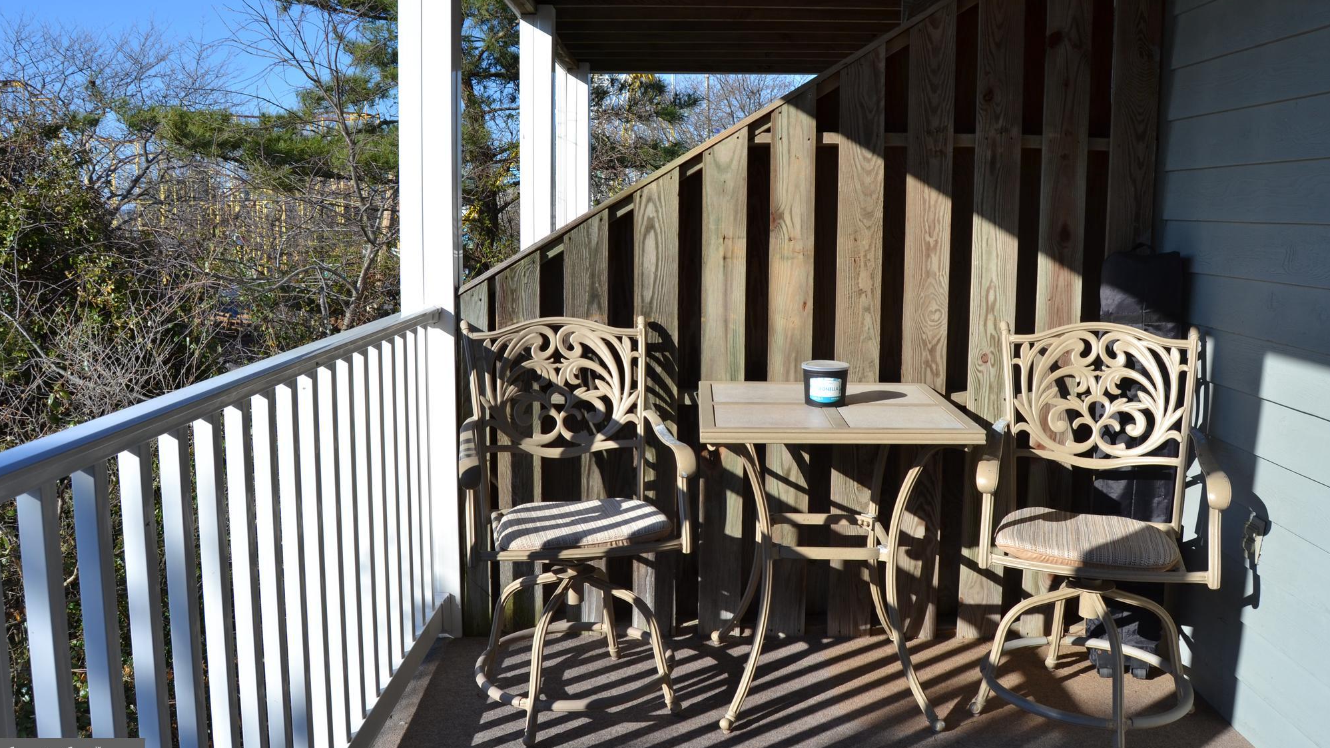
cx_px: 679
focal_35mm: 29
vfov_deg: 40.1
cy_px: 332
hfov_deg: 66.1
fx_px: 1023
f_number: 8
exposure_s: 1/250
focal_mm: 18
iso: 100
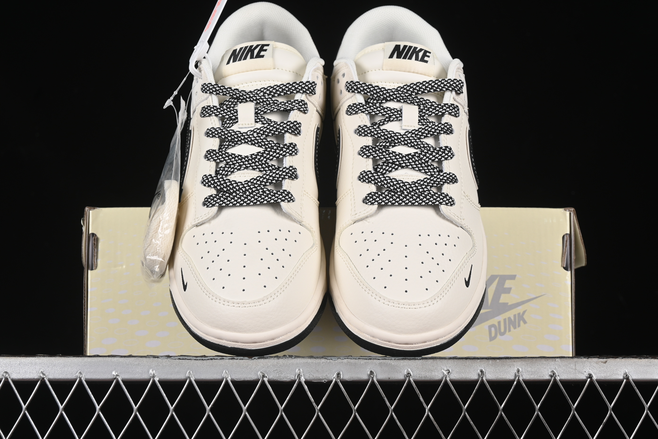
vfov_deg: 18.2
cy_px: 220
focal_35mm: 75
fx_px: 1371
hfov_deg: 27.0
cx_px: 329
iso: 160
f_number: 8
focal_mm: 50
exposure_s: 1/100
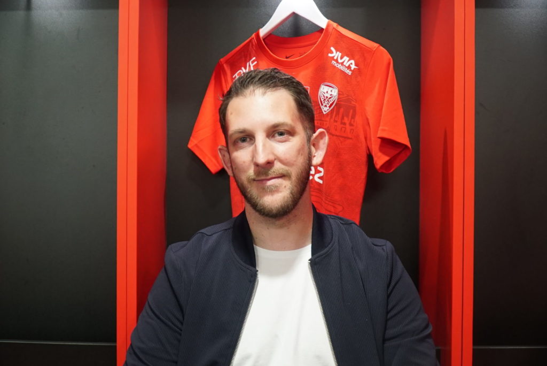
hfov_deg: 38.2
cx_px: 274
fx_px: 791
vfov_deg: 26.0
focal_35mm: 52
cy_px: 183
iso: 2000
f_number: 4
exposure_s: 1/60
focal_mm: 35
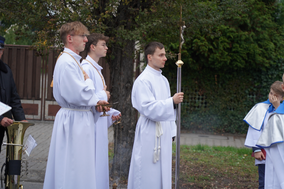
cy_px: 94
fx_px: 828
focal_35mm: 105
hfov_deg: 19.5
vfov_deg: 13.0
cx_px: 142
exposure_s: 1/160
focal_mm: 105
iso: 800
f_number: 4
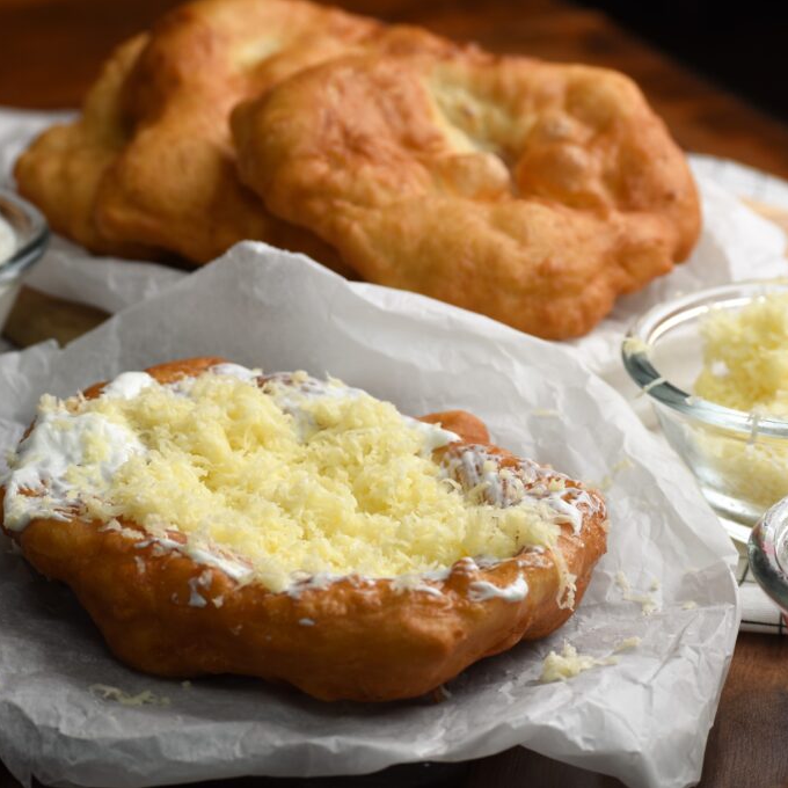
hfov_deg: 14.6
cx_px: 327
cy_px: 393
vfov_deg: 14.7
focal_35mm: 119
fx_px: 3065
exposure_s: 1/80
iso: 100
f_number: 5.6
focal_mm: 62
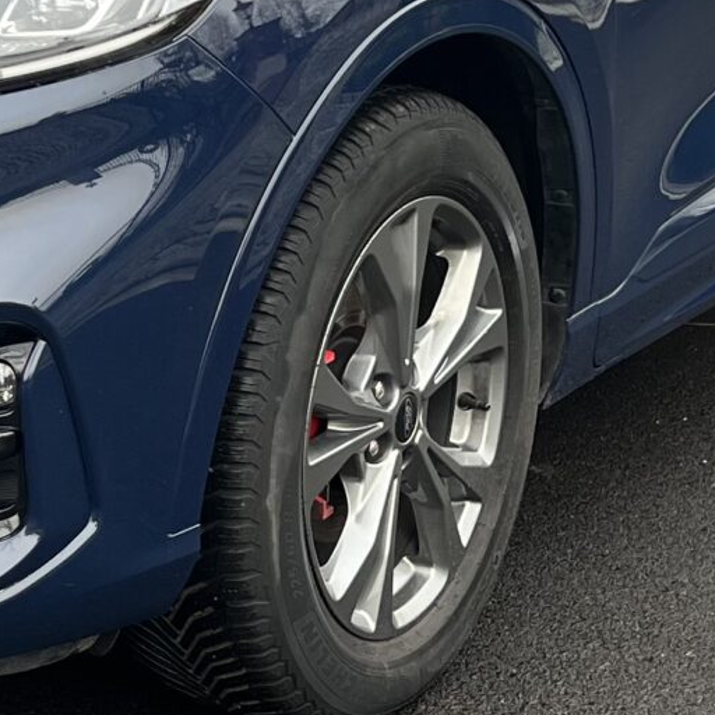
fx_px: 2687
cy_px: 345
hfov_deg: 14.9
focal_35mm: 115
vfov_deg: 15.2
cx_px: -7
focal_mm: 5.7
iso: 100
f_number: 1.5
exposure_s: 1/121
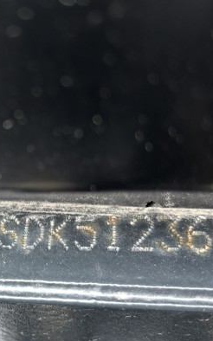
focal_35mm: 56
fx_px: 521
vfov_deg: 36.2
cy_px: 204
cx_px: 2
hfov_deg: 22.3
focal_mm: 5.96
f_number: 1.6
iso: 125
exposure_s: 1/72
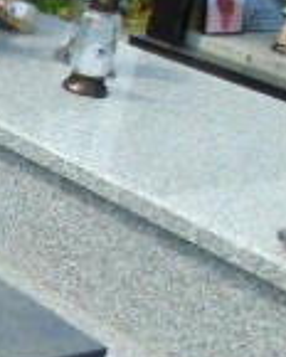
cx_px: -493
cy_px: 113
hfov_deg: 10.9
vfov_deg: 17.7
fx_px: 1143
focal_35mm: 108
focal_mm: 4.4
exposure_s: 1/640
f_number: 3.4
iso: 80
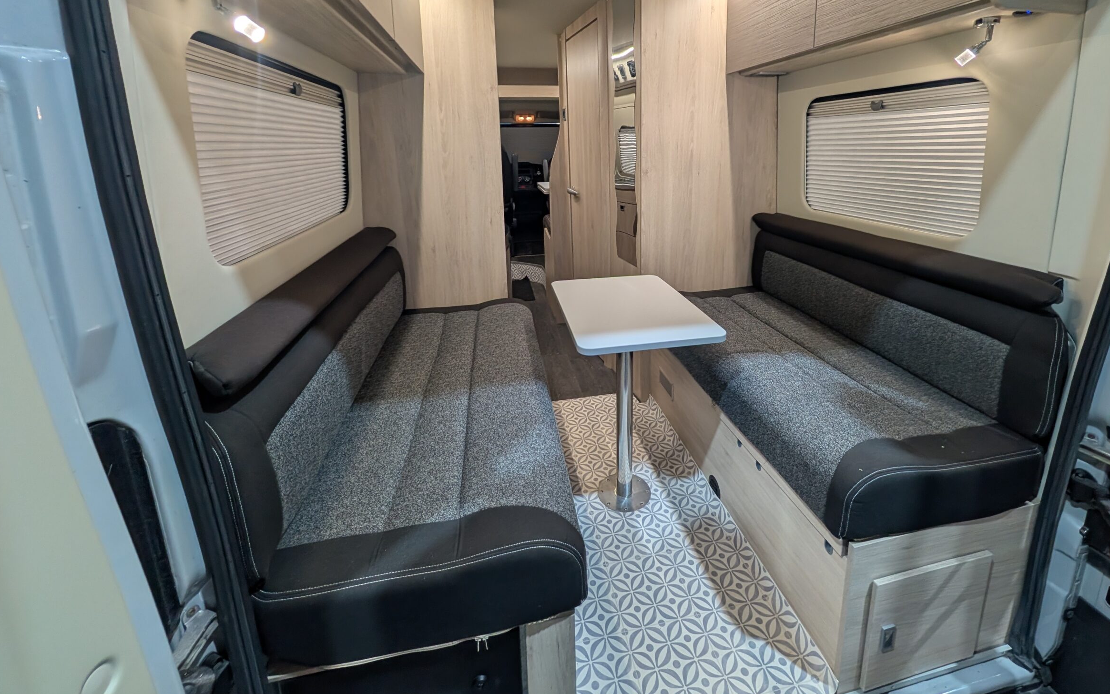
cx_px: 590
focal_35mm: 14
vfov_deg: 76.7
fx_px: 424
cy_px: 245
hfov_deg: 105.2
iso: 69
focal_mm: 2.02
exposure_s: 1/50
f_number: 1.7
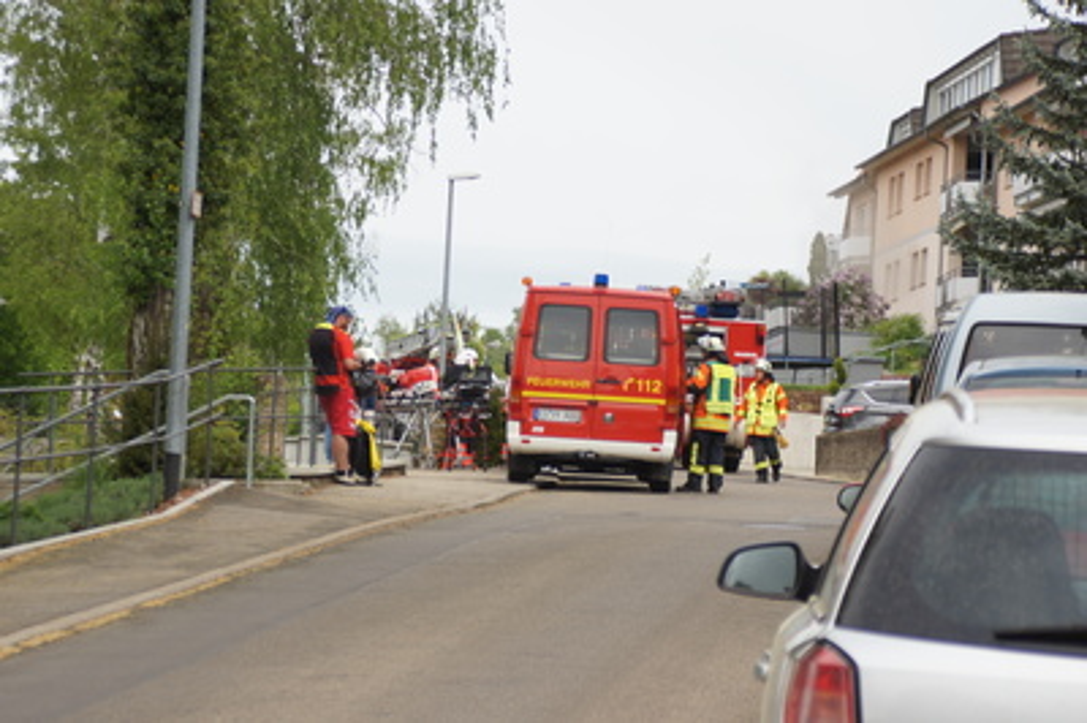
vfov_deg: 10.7
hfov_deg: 16.1
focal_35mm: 128
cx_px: 544
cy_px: 362
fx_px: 3847
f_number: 6.3
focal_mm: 85
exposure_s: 1/160
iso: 100
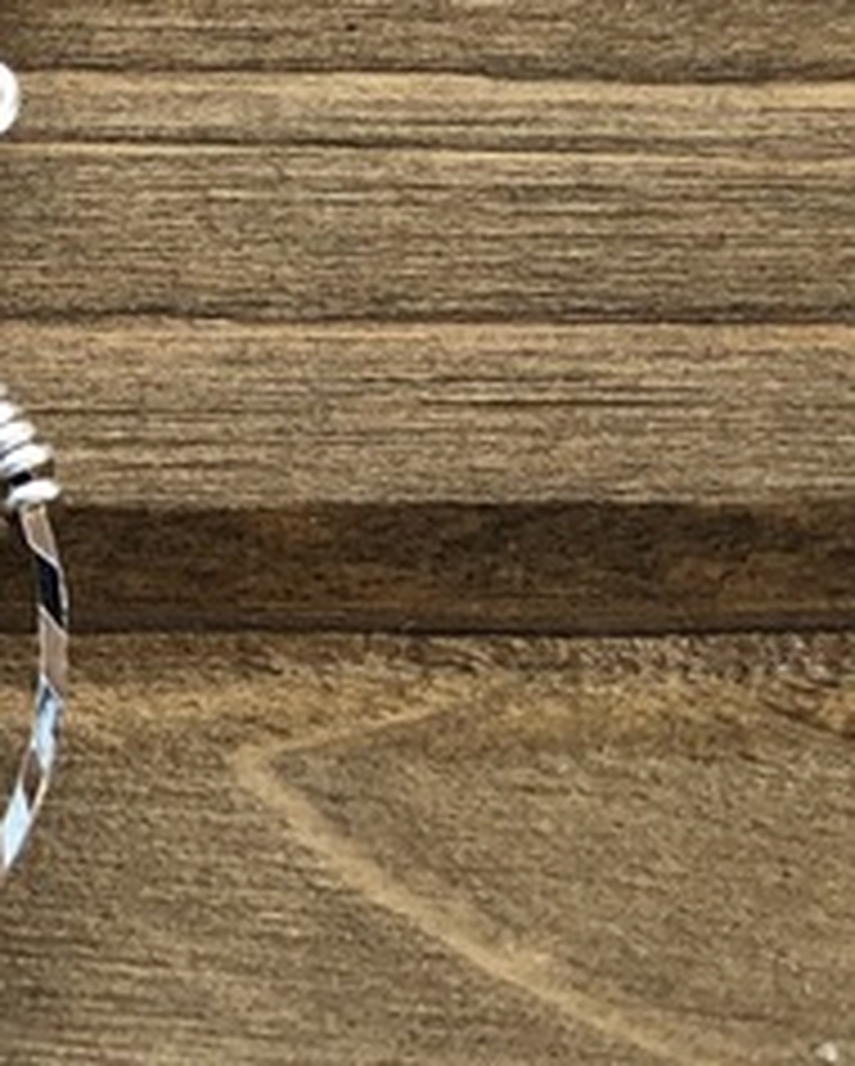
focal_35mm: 118
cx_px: -432
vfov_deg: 16.0
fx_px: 3728
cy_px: 27
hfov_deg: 12.4
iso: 20
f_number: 1.8
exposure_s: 1/120
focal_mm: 3.99
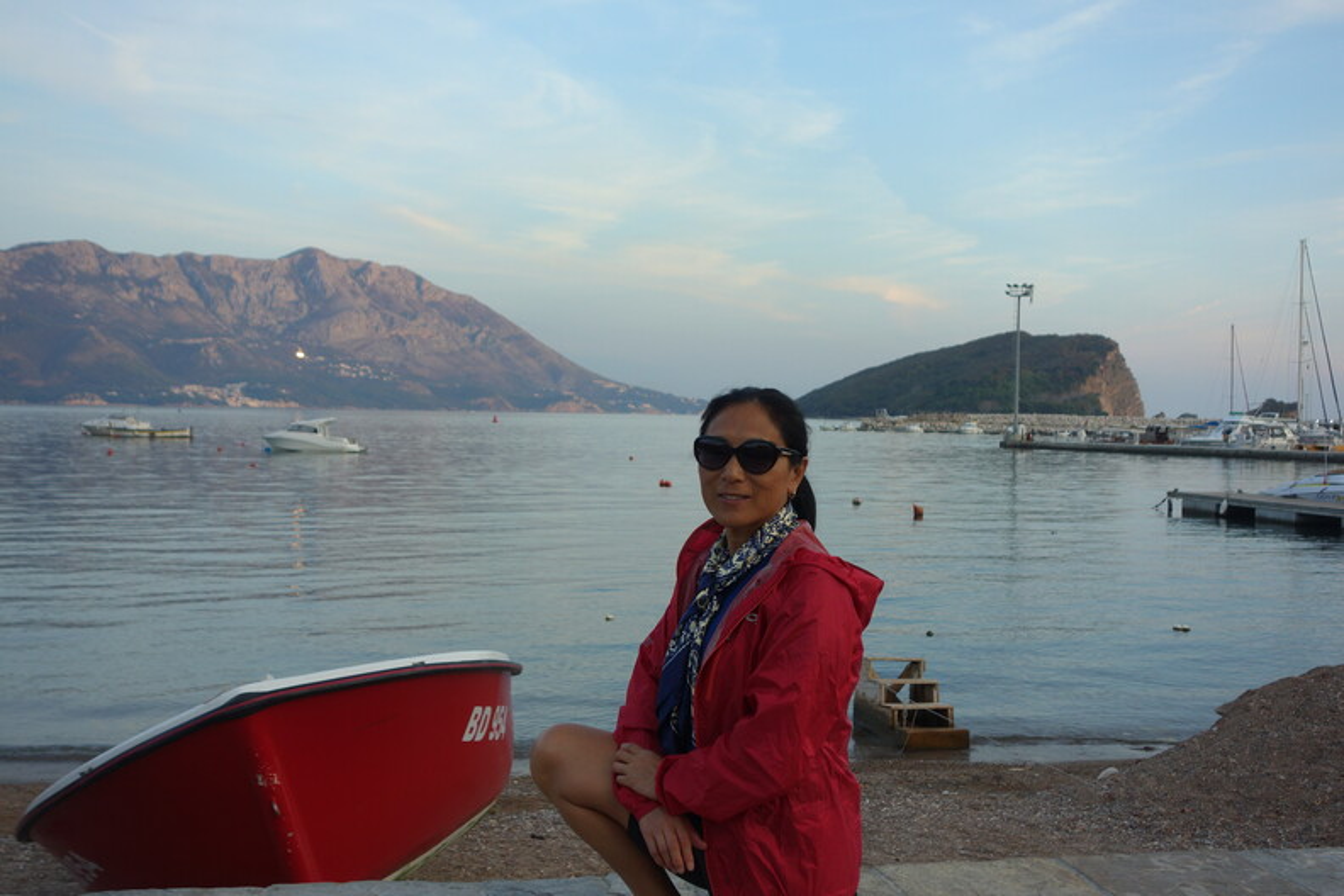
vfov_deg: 32.6
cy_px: 448
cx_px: 672
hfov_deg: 47.4
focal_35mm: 41
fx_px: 1531
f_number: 3.5
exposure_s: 1/100
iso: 125
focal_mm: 15.28
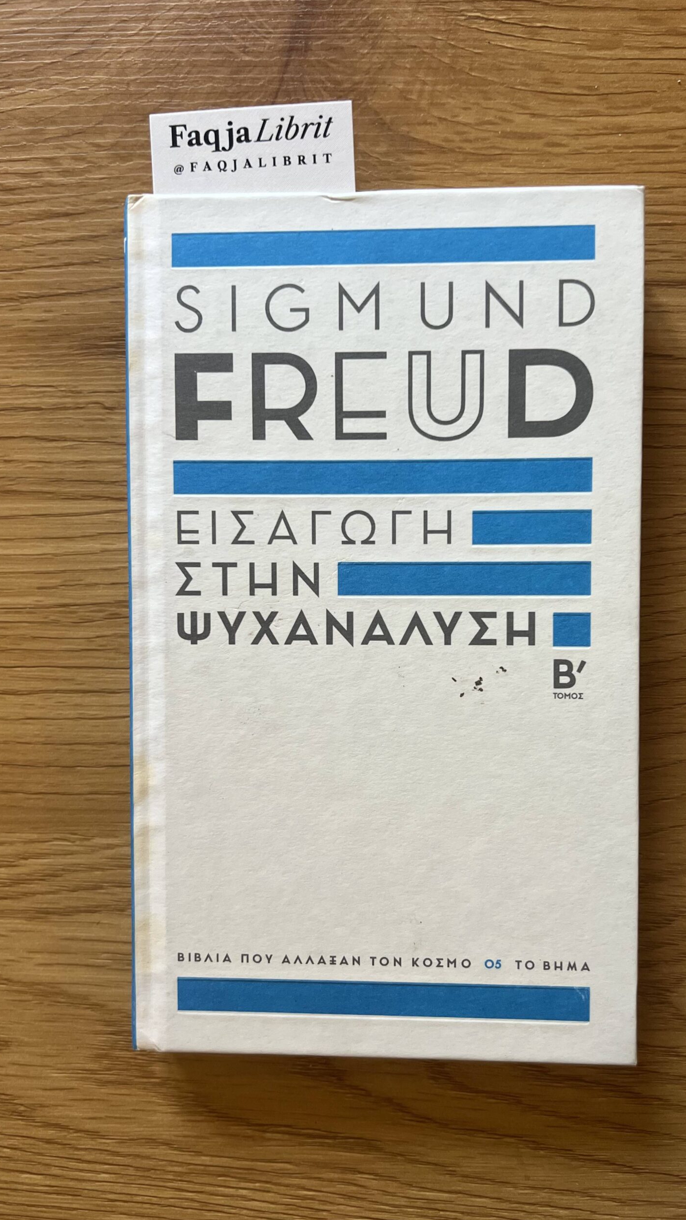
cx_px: 384
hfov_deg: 40.1
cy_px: 607
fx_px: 938
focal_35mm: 29
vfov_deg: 66.1
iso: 125
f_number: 1.5
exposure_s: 1/61
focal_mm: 5.7
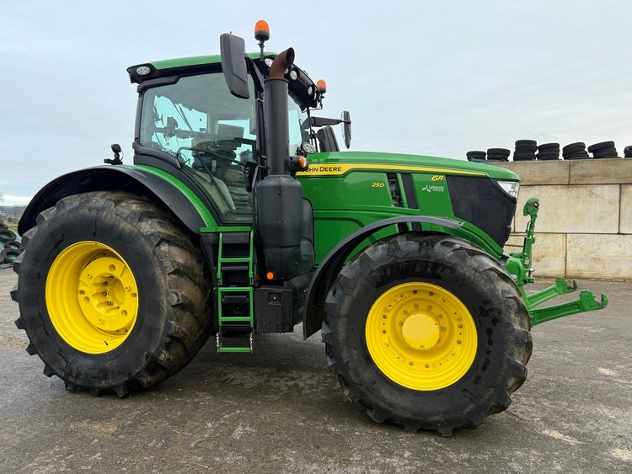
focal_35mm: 24
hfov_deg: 71.6
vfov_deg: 56.8
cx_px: 316
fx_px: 438
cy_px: 237
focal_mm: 6.76
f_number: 1.78
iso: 80
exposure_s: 1/440
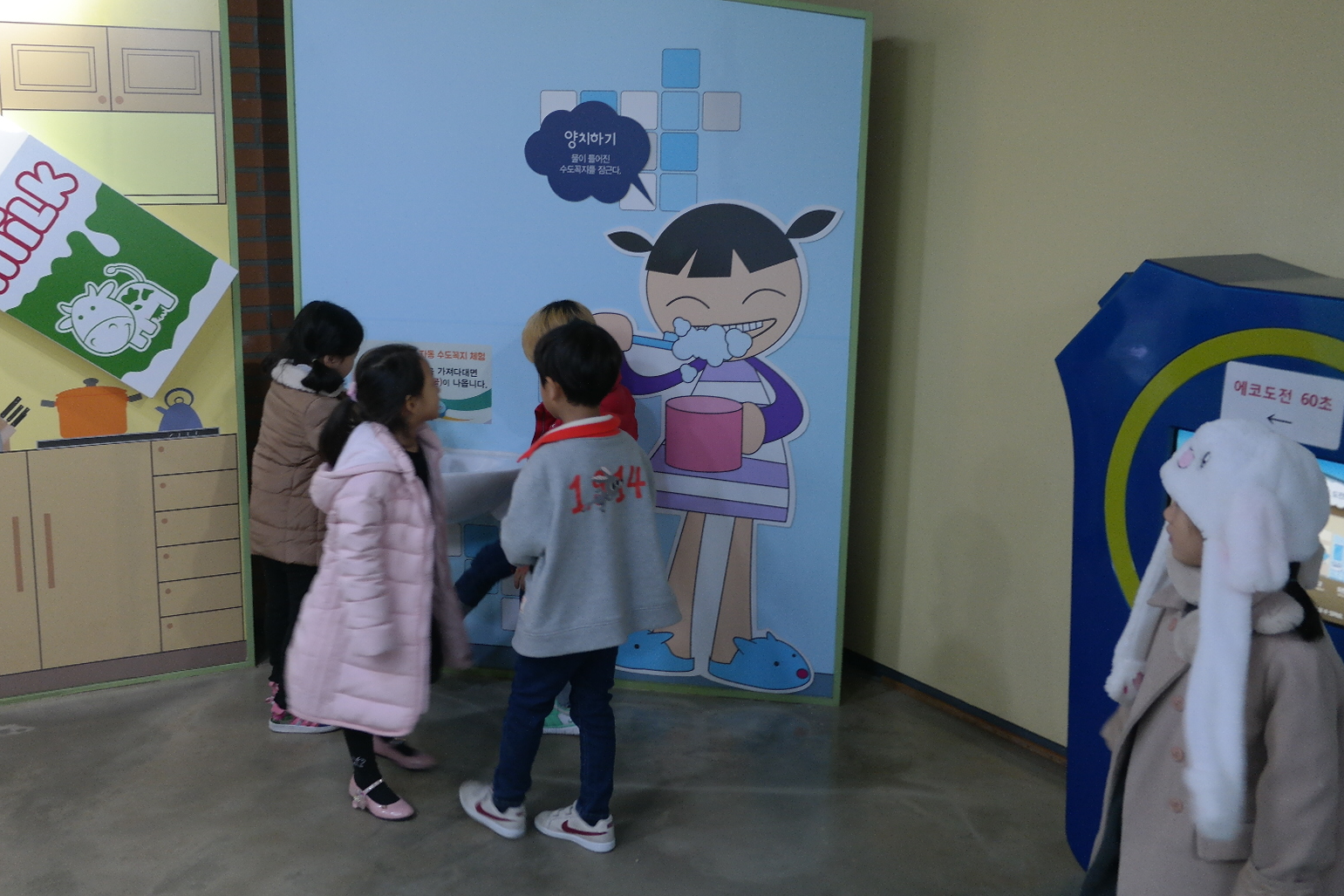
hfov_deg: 51.9
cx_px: 633
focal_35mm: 37
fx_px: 1381
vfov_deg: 35.9
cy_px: 409
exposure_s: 1/40
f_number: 3.5
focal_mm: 22
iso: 800
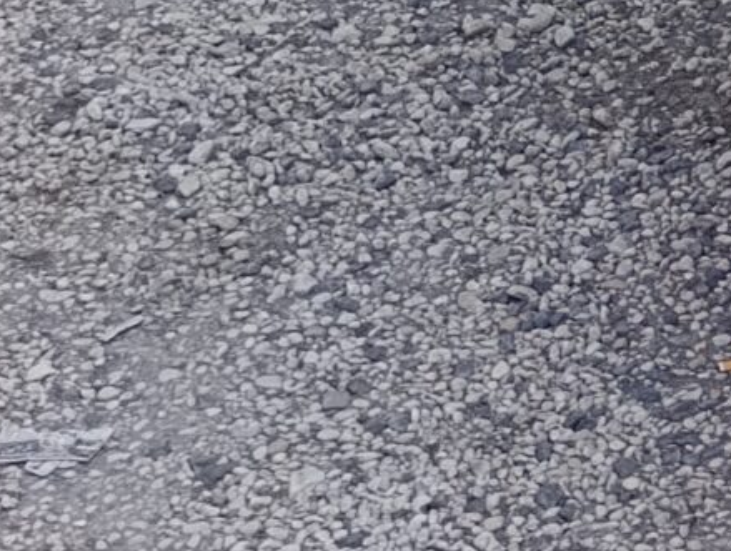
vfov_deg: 10.1
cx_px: 1873
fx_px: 2835
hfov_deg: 11.5
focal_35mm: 134
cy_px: -639
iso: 50
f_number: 1.6
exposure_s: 1/306
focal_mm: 6.14
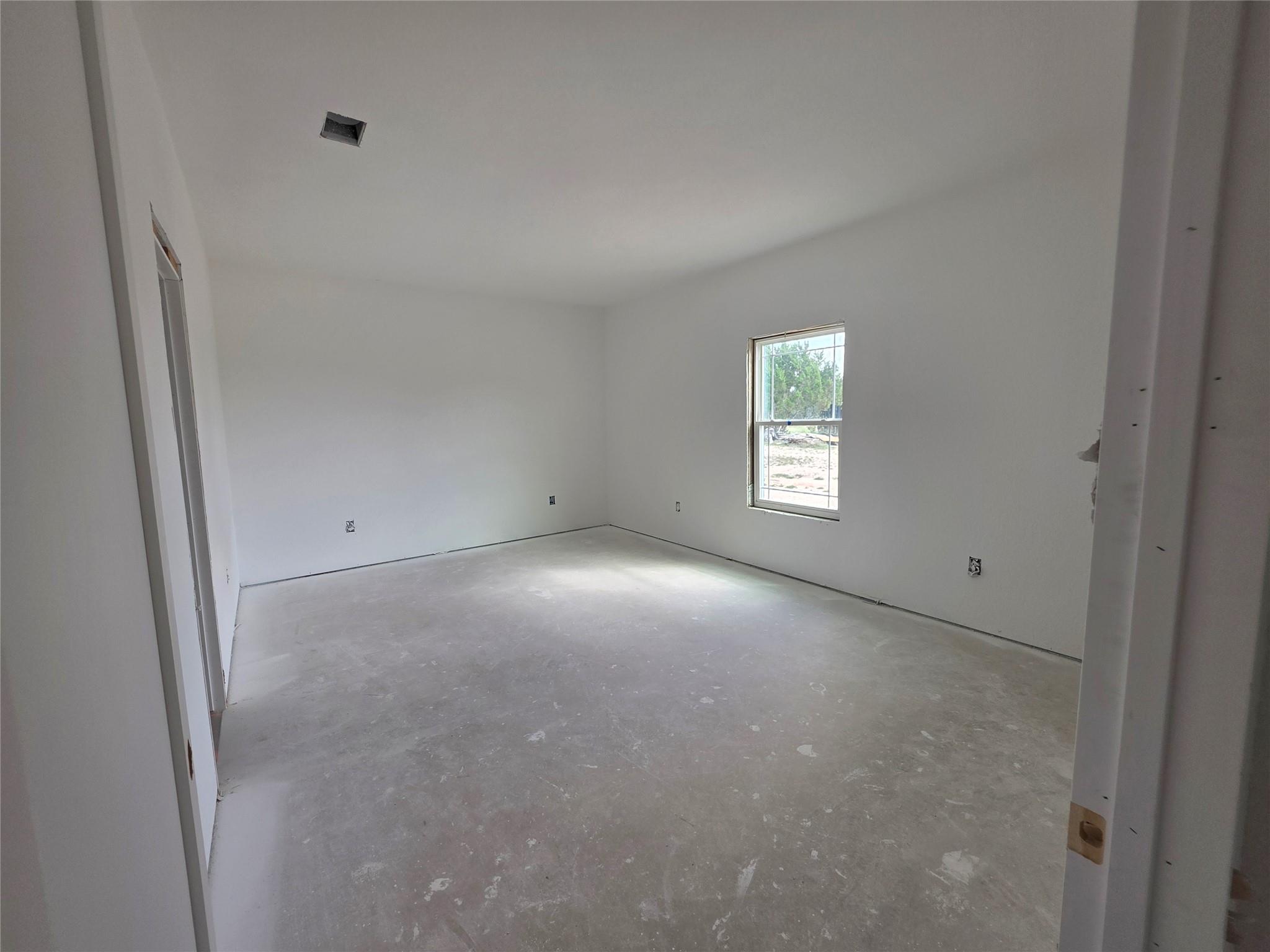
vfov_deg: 89.9
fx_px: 477
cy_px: 476
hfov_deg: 106.2
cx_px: 635
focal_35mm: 13
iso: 50
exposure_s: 1/120
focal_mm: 2.2
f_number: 1.9
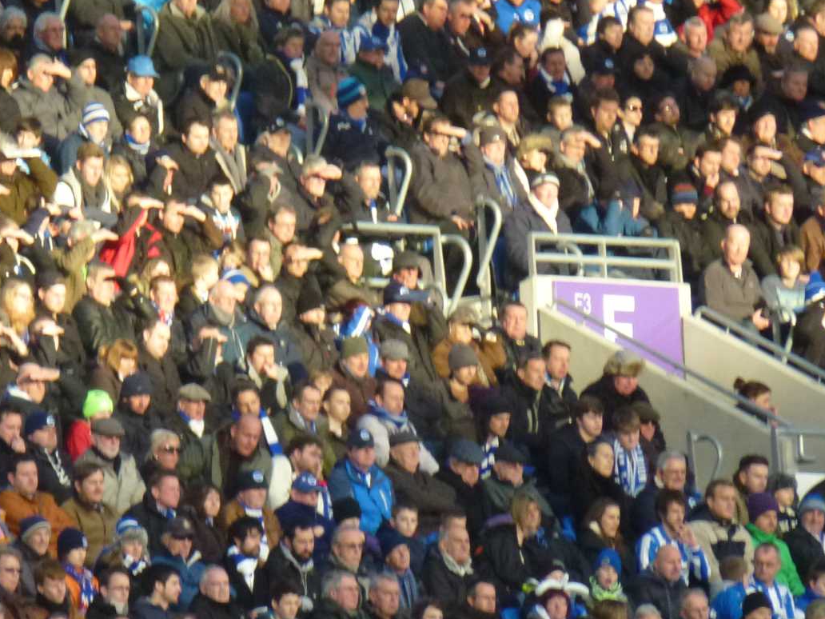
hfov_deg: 2.9
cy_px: 448
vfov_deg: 2.2
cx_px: 205
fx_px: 16183
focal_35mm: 679
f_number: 5.9
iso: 320
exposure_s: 1/125
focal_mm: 68.8
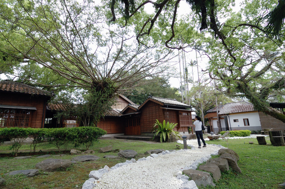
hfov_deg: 90.0
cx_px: 142
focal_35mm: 18
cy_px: 94
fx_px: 142
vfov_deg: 67.3
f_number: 8
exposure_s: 1/80
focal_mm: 12
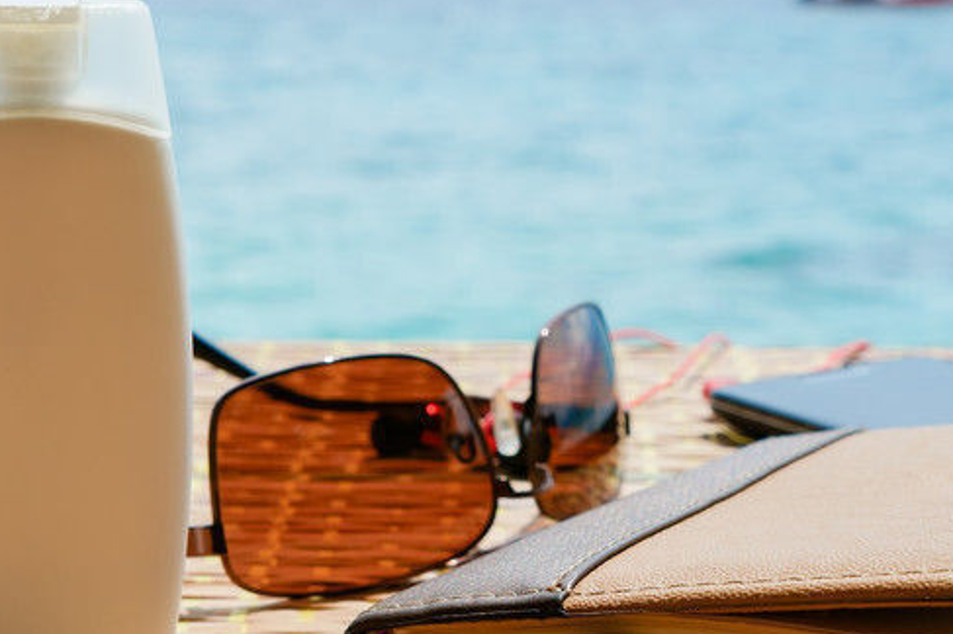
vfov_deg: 16.6
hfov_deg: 24.8
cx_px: 510
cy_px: 356
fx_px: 2169
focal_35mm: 82
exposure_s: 1/125
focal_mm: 39
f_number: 11
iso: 50
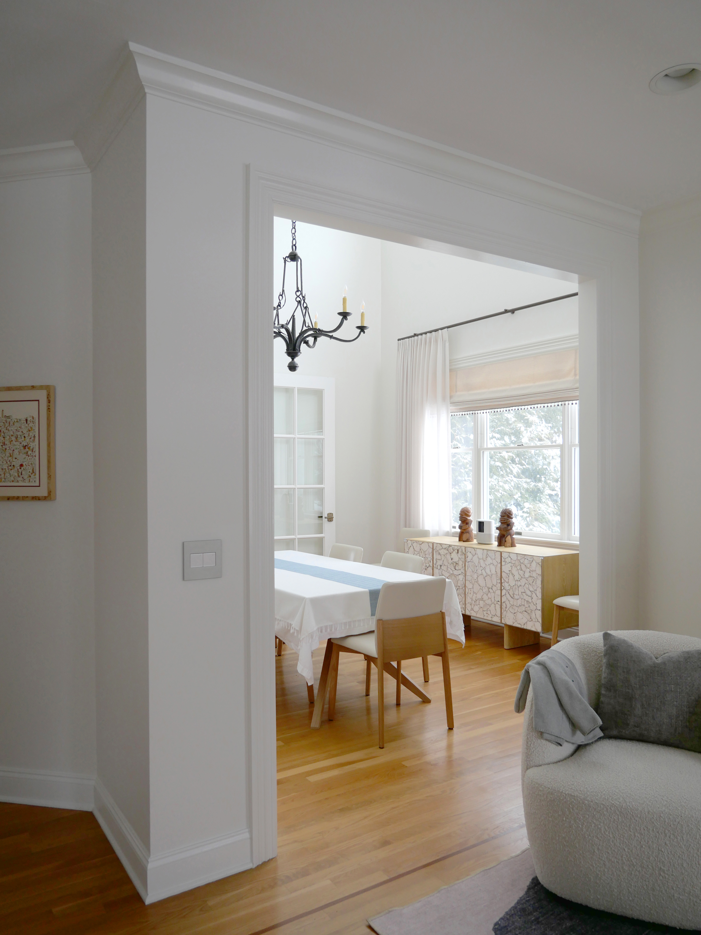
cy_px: 468
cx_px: 350
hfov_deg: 53.1
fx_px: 702
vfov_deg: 67.3
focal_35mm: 26
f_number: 3.5
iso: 250
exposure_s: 1/60
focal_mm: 13
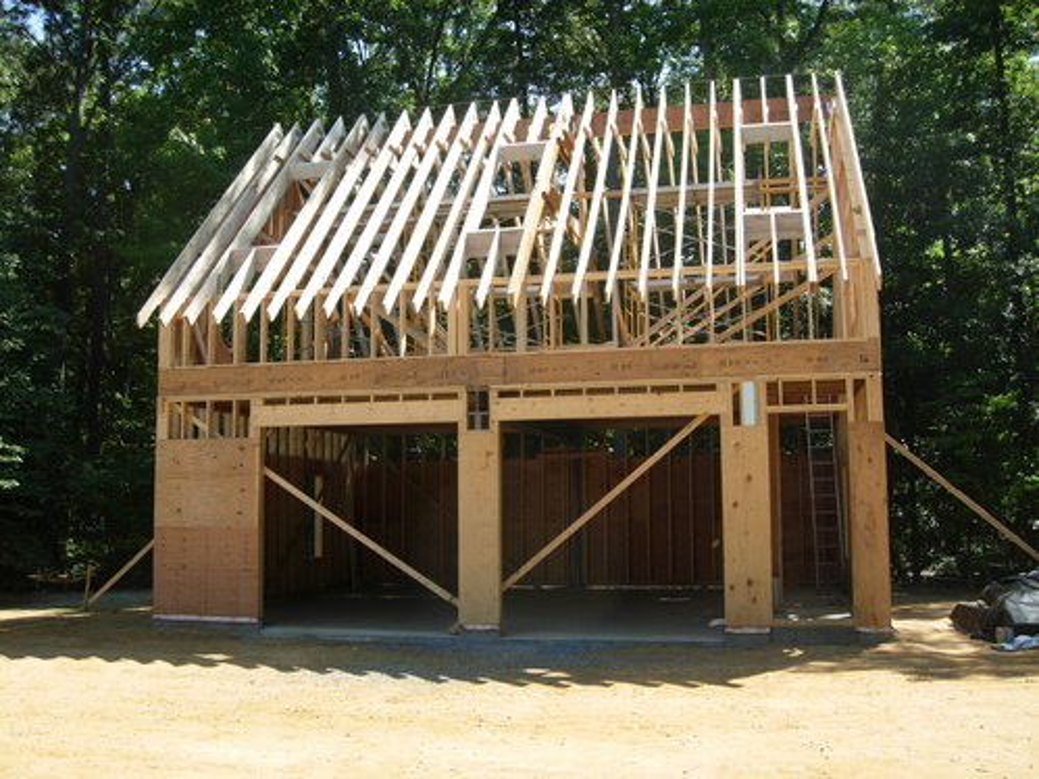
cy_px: 390
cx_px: 520
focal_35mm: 36
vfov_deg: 39.6
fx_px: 1080
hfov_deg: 51.4
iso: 50
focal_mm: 7.5
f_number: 4.3
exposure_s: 1/197
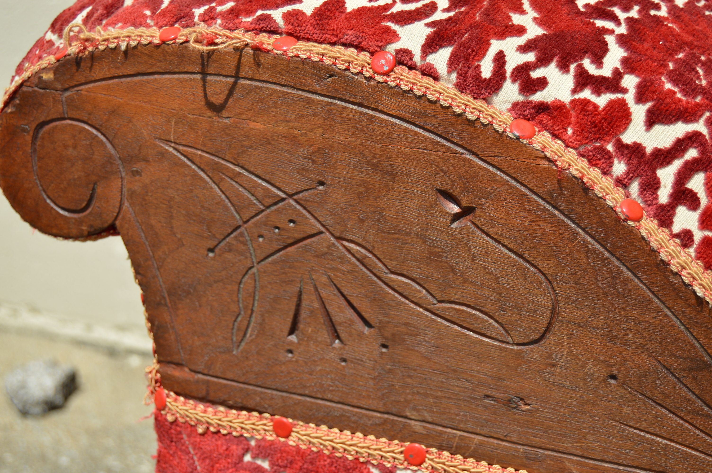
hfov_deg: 31.9
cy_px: 236
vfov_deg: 21.5
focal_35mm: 63
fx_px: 1245
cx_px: 356
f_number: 5.6
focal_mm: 42
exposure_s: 1/640
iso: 100
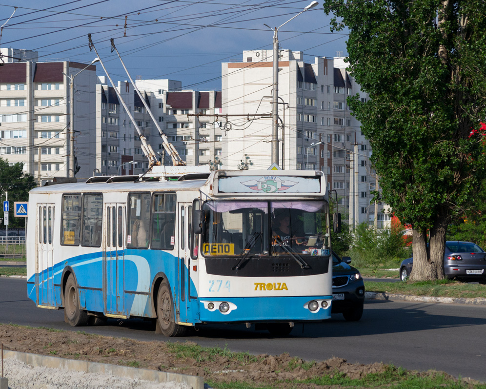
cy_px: 195
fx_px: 2244
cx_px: 199
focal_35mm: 156
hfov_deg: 12.4
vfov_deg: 9.9
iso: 400
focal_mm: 92
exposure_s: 1/2000
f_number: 7.1
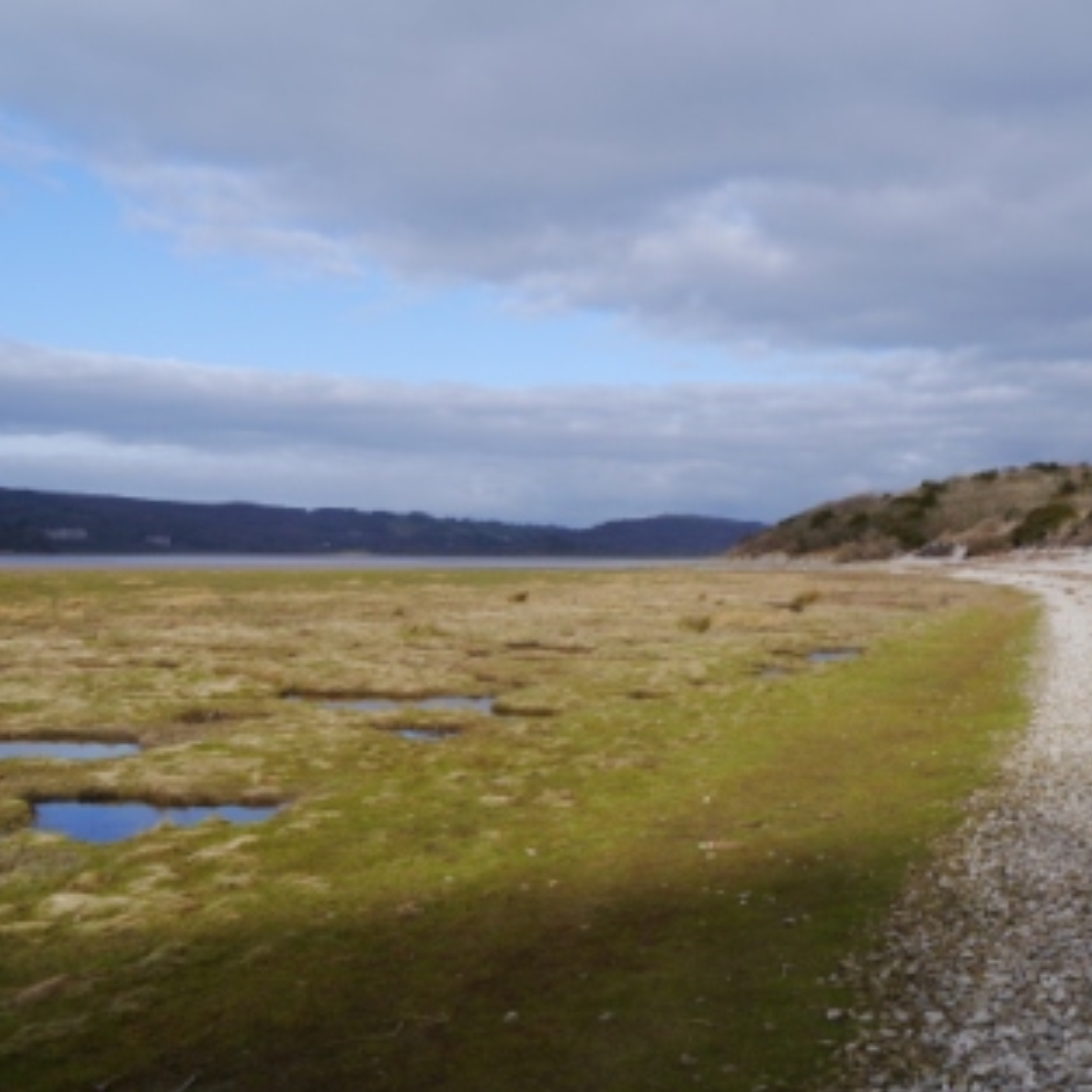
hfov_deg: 47.9
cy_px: 543
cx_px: 699
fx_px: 1213
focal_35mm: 34
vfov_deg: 48.5
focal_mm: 14
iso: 160
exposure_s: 1/500
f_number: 7.1
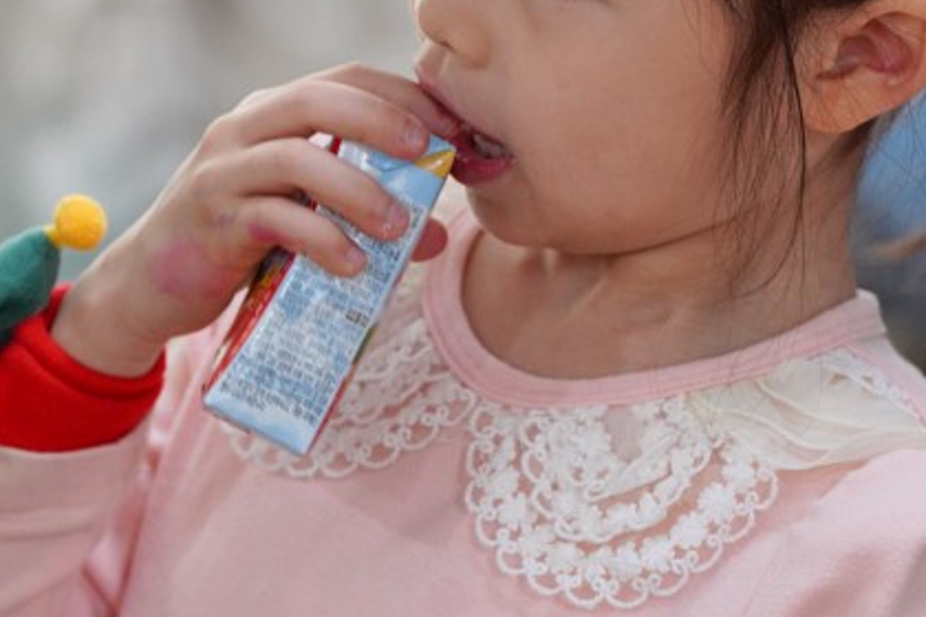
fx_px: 7330
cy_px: 108
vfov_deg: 4.8
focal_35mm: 285
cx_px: 542
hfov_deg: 7.2
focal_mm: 133
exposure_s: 1/160
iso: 1600
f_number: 4
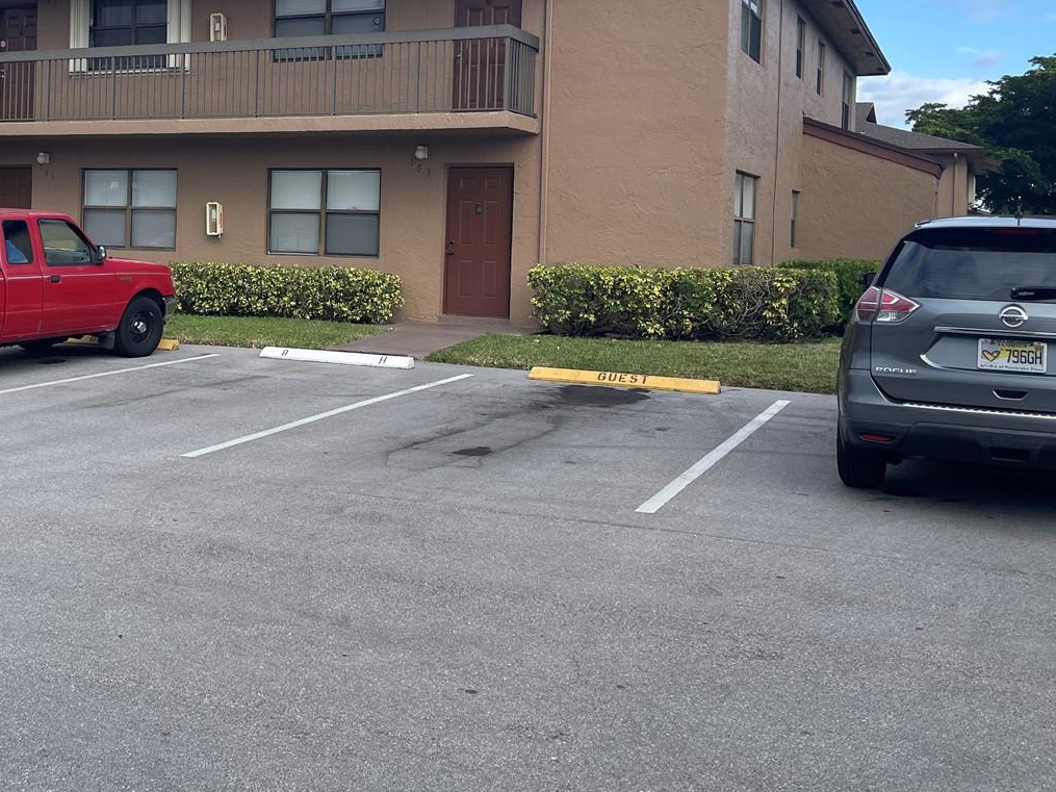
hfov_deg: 45.0
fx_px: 1251
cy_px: 237
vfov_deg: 34.7
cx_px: 338
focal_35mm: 41
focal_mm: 5.1
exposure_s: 1/1883
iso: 32
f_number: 1.6
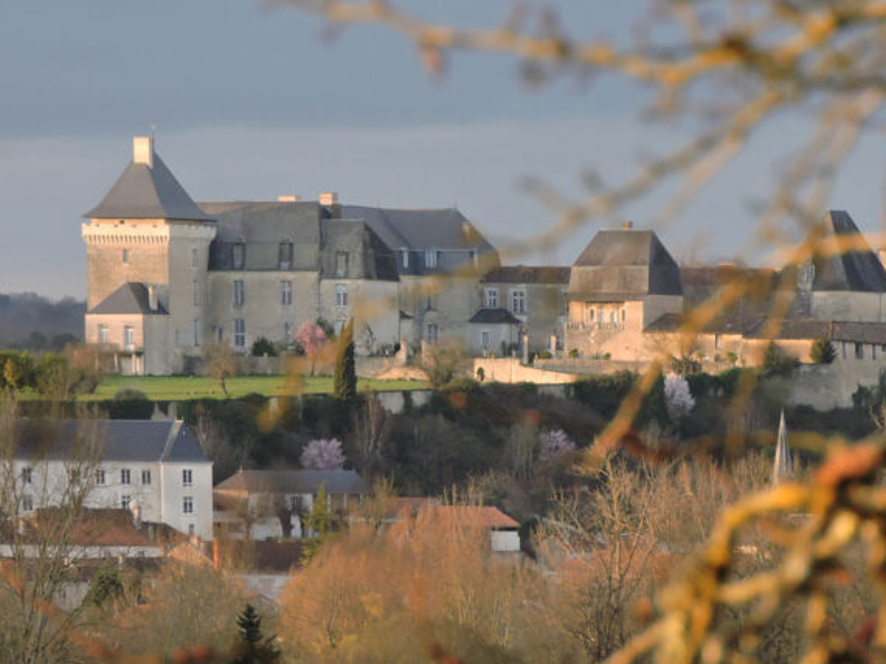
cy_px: 282
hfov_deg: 4.1
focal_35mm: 484
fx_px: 12385
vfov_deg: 3.1
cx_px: 447
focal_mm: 64.5
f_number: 6.3
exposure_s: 1/60
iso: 400
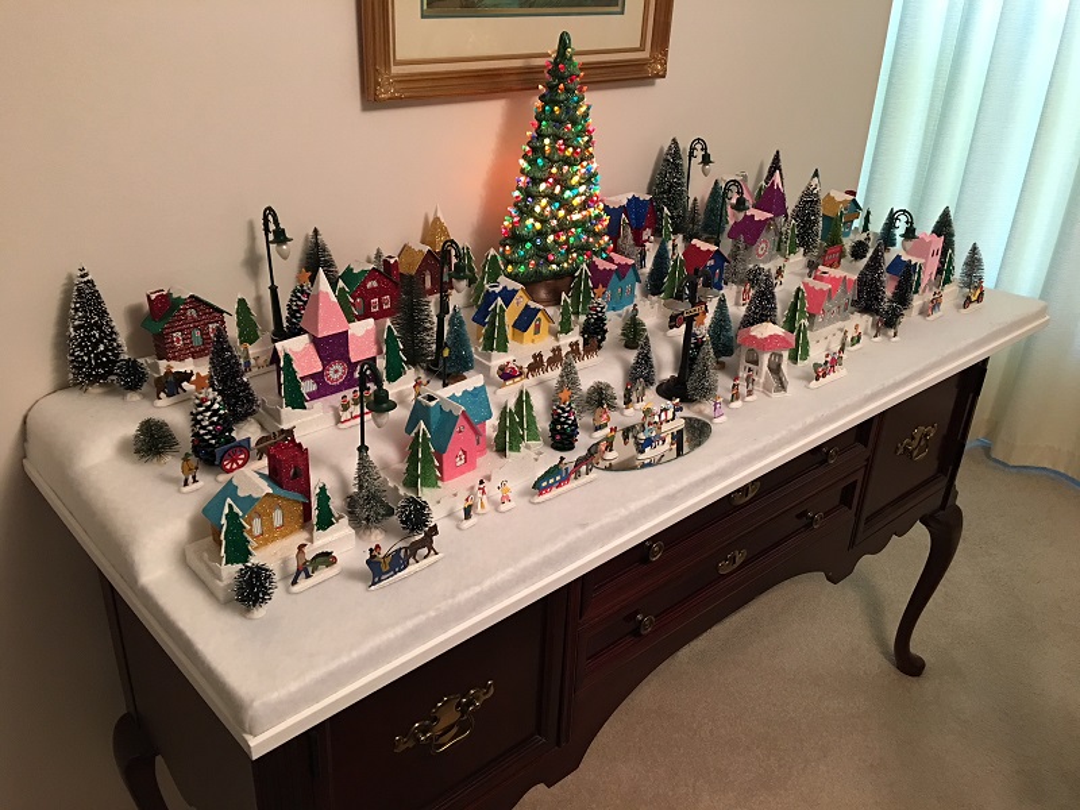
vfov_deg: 48.2
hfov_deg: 61.7
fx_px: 905
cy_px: 405
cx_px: 540
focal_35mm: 29
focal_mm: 4.15
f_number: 2.2
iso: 80
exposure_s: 1/10
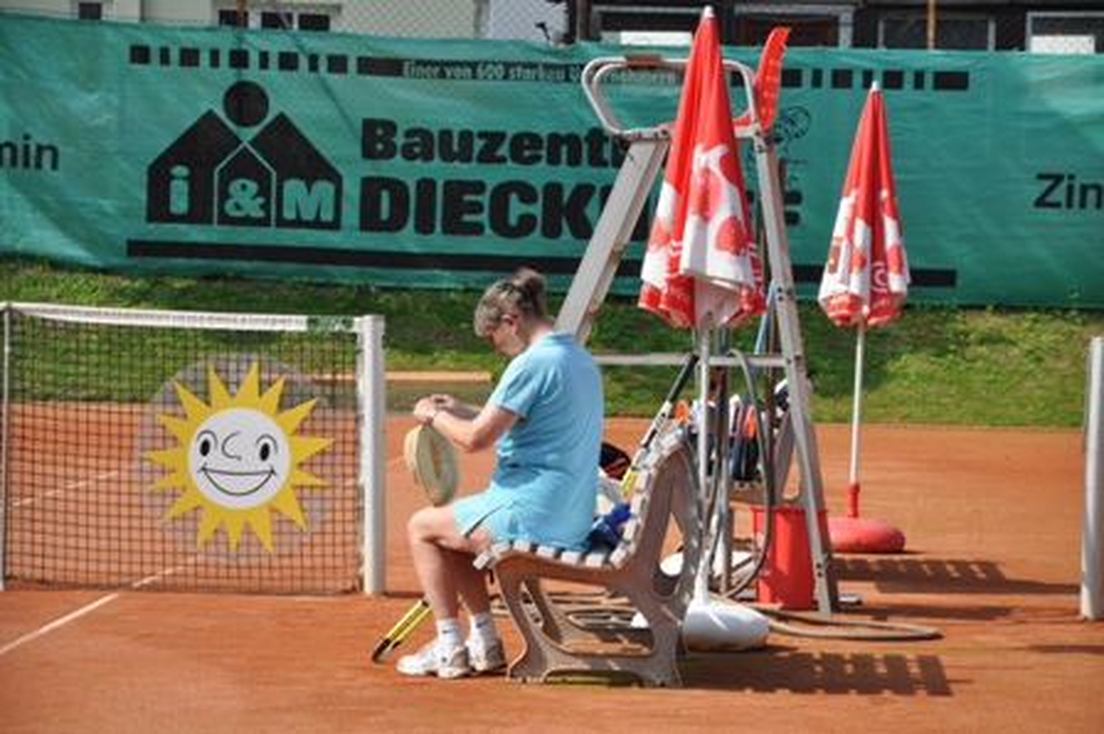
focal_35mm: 158
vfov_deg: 8.7
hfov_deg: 13.0
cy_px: 367
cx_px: 552
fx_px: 4826
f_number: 9
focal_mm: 105
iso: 200
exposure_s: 1/320
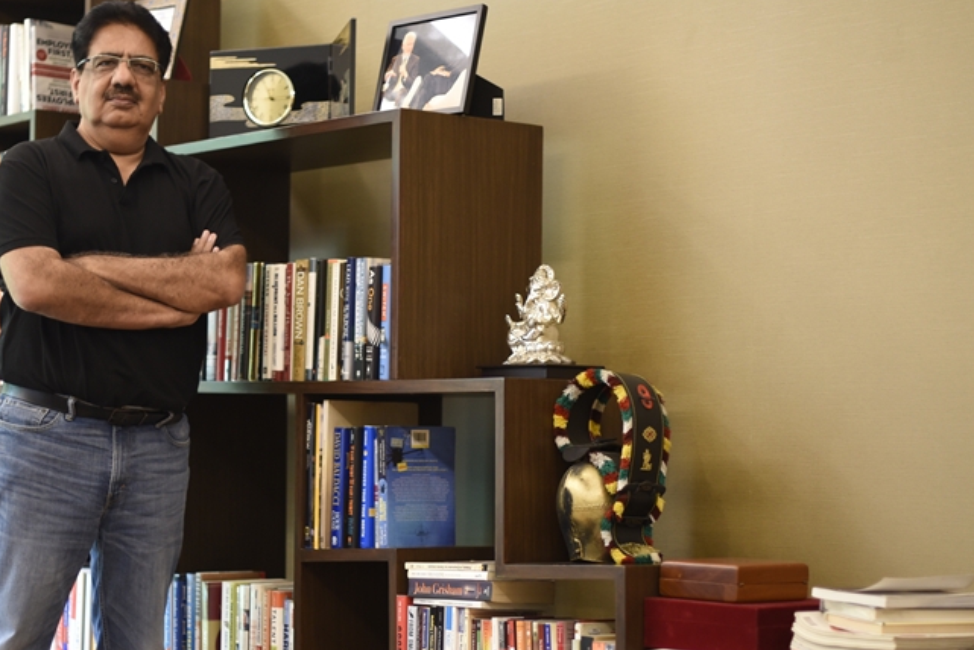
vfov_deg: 17.4
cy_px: 457
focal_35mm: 78
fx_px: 2111
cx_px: 422
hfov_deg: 26.0
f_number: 1.4
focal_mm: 50
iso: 800
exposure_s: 1/125
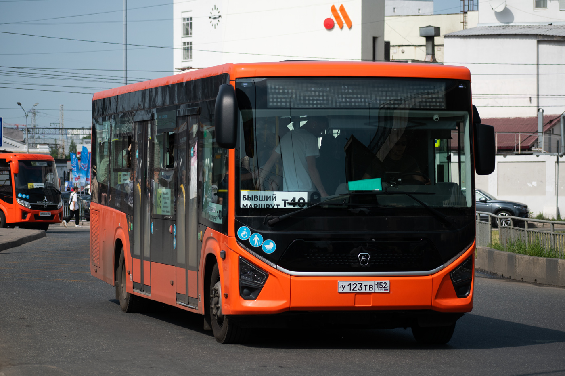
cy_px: 188
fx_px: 2117
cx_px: 282
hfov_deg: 15.2
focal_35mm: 135
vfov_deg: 10.1
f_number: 4.8
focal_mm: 90
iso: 100
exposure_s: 1/1250
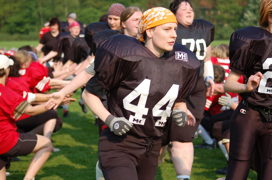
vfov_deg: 11.7
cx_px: 136
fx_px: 882
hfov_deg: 17.5
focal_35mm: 117
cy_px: 90
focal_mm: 78
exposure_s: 1/1000
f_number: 4
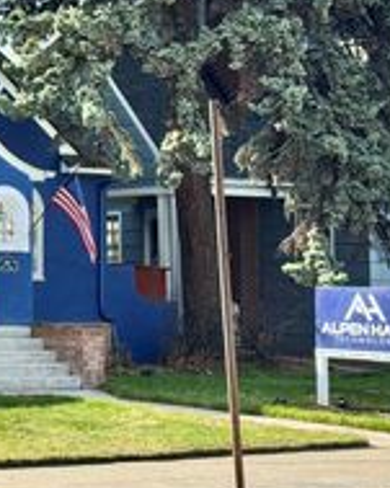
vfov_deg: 15.5
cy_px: 159
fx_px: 1791
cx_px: -132
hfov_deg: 12.0
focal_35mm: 124
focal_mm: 6.76
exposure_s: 1/1458
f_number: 1.78
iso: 64
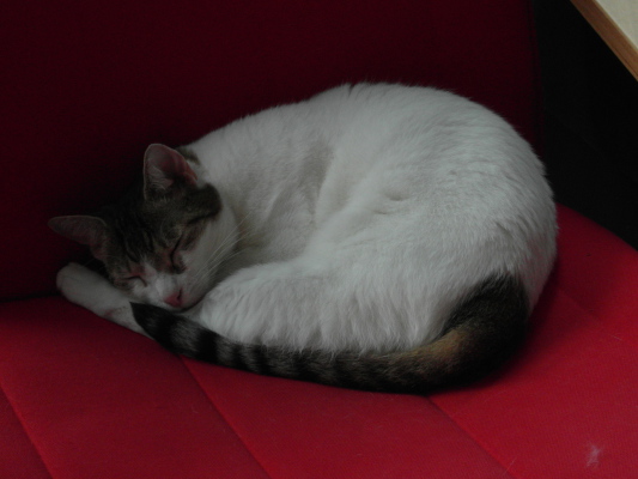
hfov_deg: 16.4
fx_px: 2212
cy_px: 240
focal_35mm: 120
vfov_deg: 12.4
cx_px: 319
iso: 240
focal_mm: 19.5
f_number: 4.4
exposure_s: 1/60
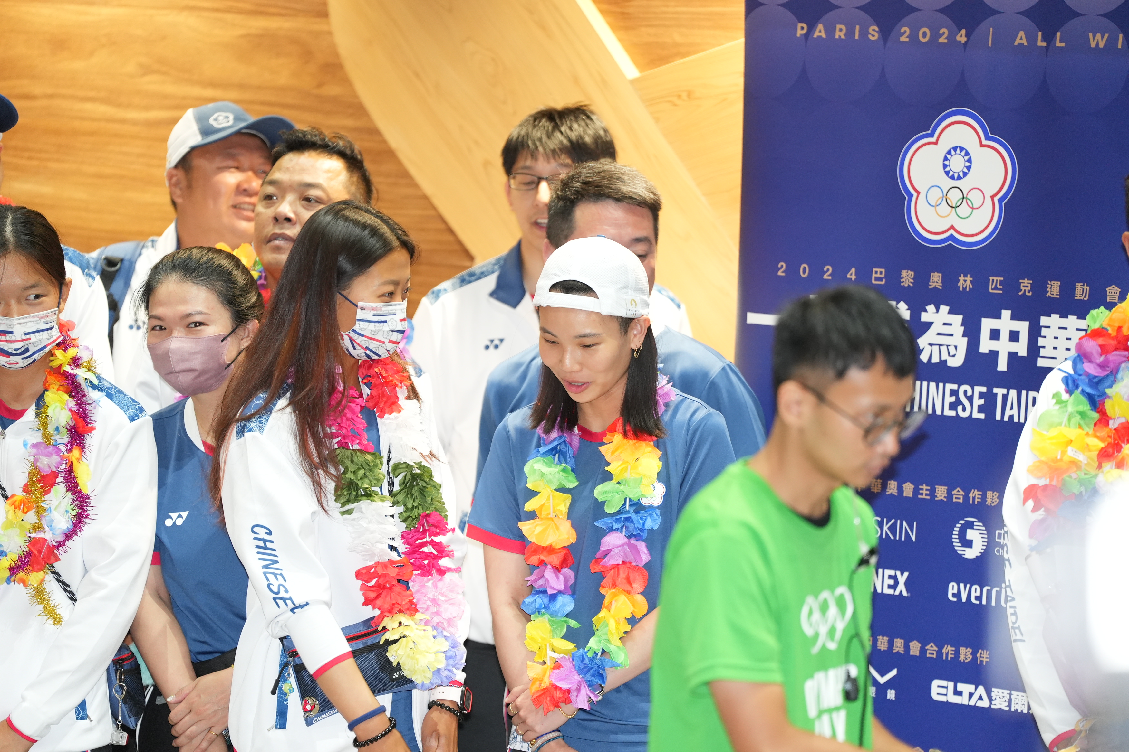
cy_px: 376
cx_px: 564
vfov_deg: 6.9
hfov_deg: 10.3
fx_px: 6272
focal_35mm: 200
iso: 2000
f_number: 2.8
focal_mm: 200
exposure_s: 1/250
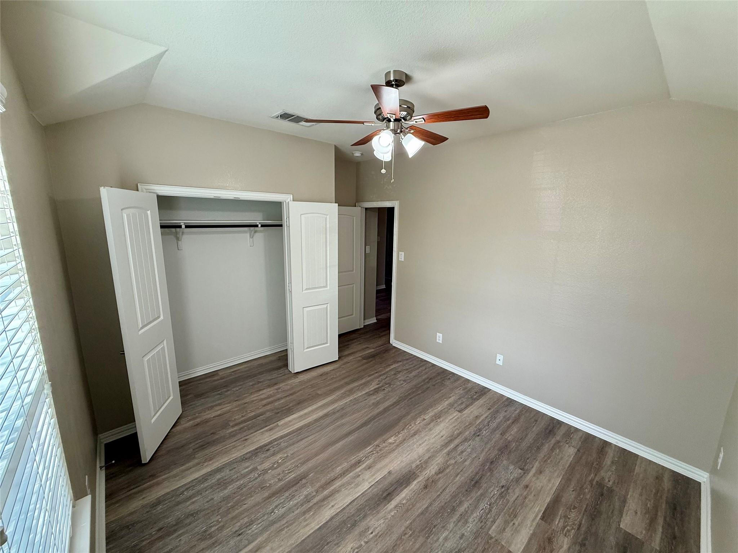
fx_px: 298
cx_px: 369
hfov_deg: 102.1
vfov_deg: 85.7
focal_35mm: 14
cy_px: 276
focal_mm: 2.22
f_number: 2.2
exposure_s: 1/99
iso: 160
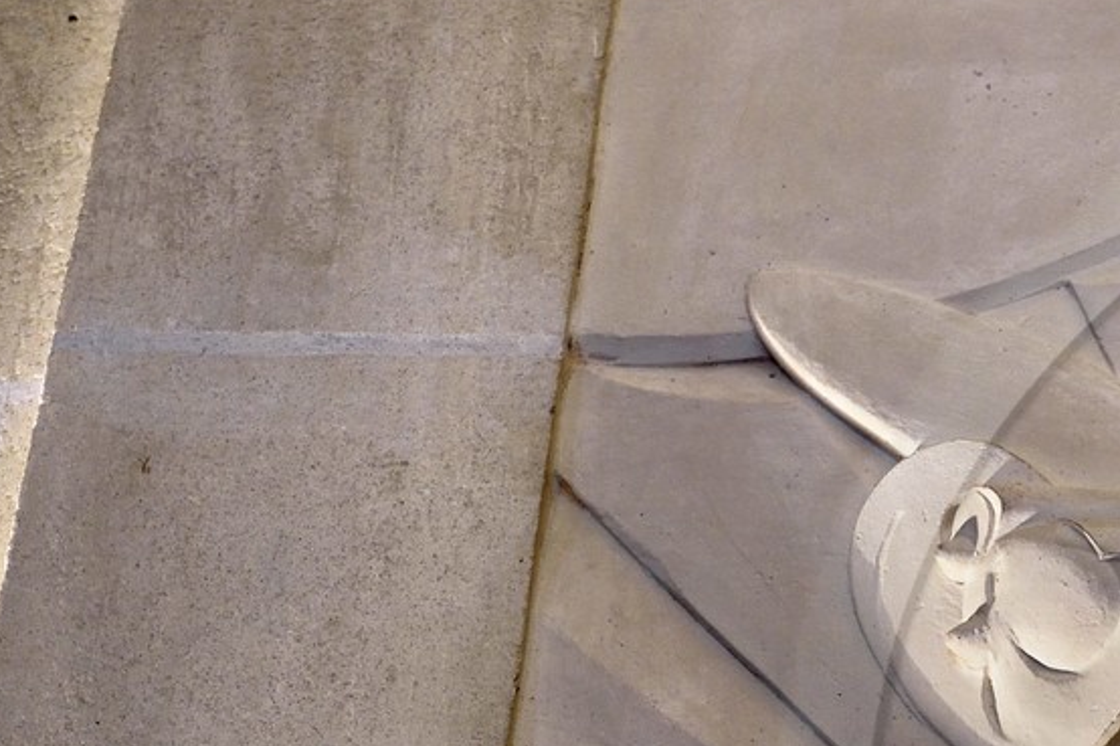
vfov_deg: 6.8
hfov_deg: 9.9
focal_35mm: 202
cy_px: 859
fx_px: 6282
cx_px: 1607
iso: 800
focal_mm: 70
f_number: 6.3
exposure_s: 1/50
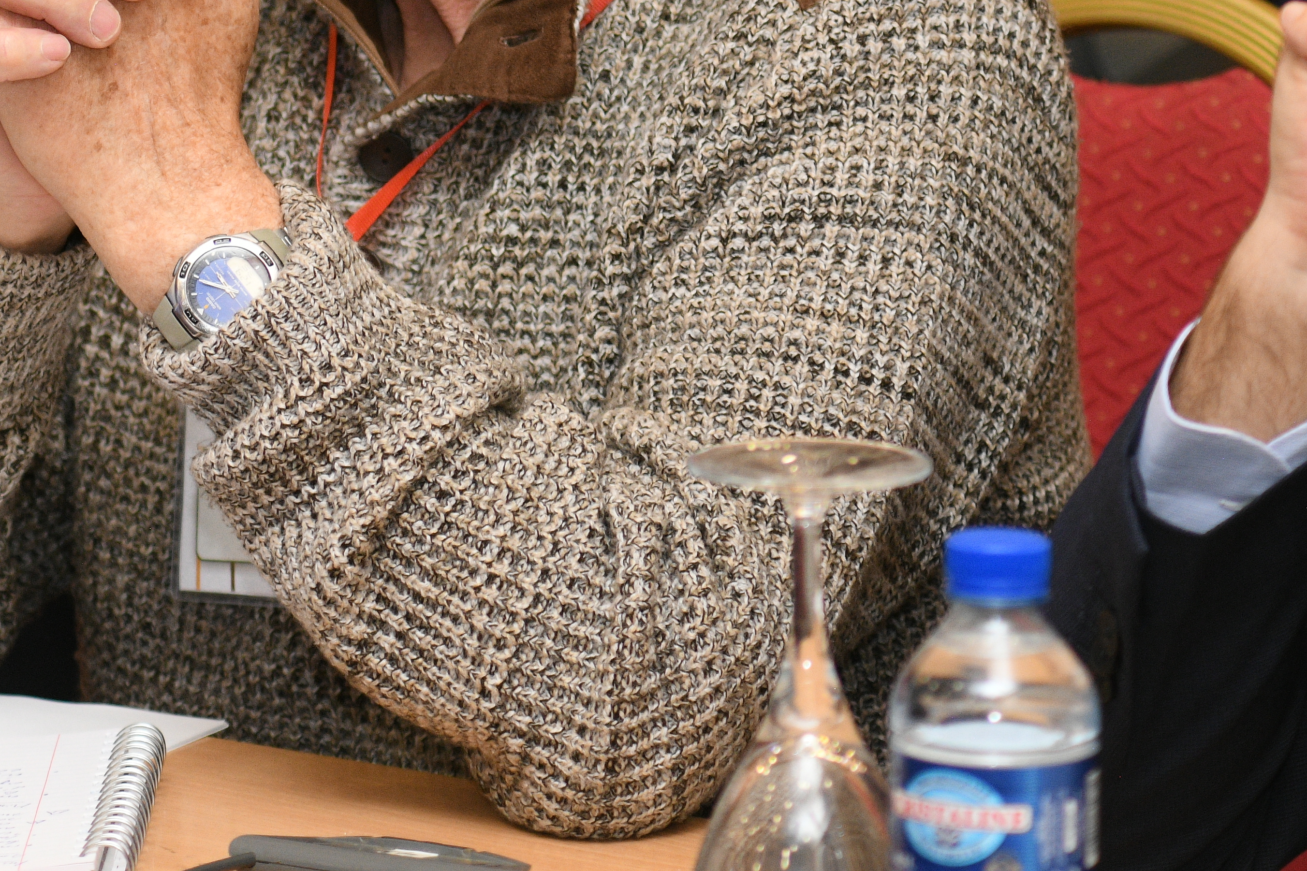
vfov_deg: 5.4
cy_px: -5
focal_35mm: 252
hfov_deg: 8.2
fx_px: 9148
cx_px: 206
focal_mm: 110
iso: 1600
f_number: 4.5
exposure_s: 1/250
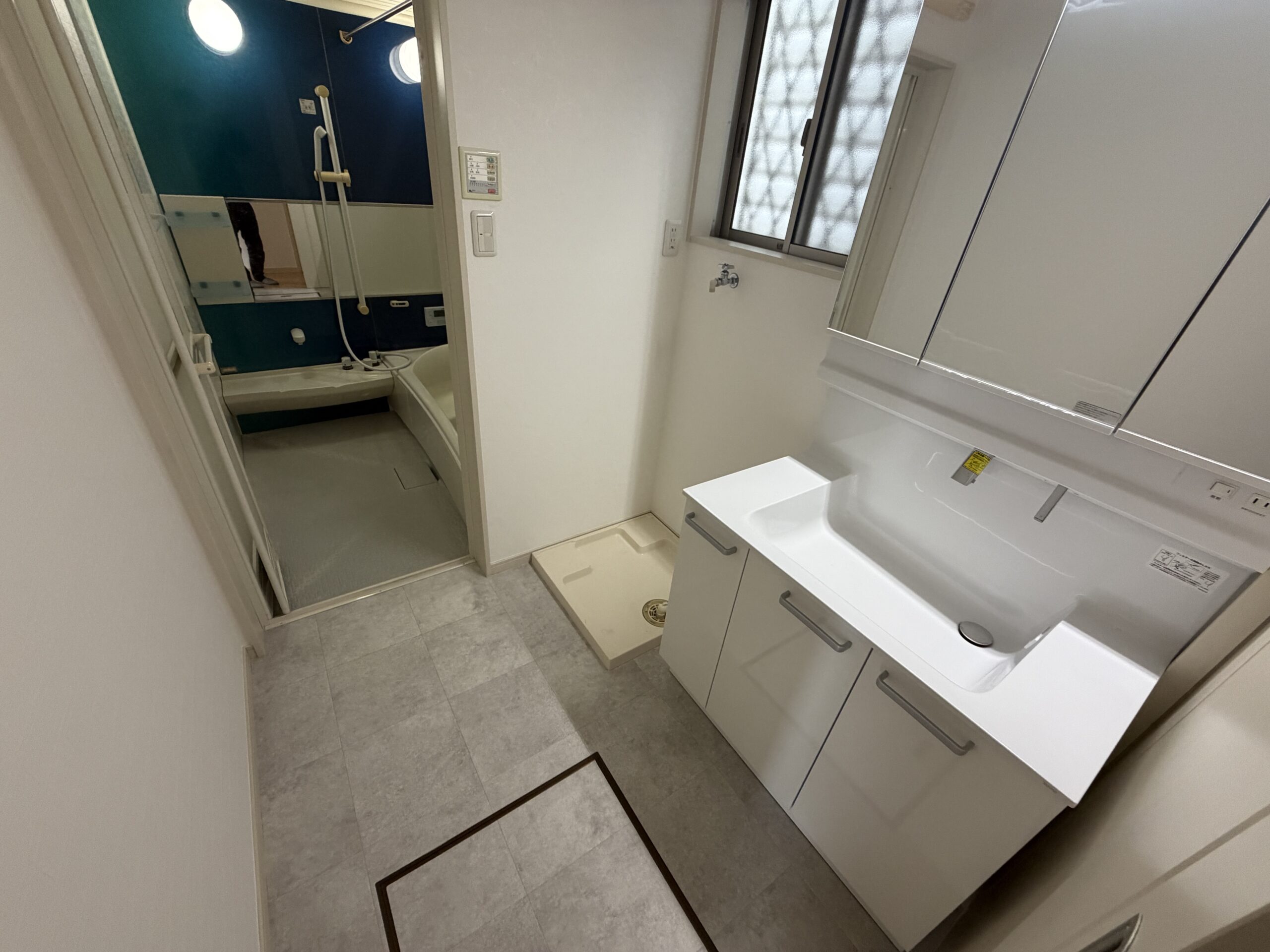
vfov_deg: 85.7
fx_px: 514
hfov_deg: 102.1
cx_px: 635
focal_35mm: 14
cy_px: 476
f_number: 2.2
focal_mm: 2.22
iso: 320
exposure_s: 1/120
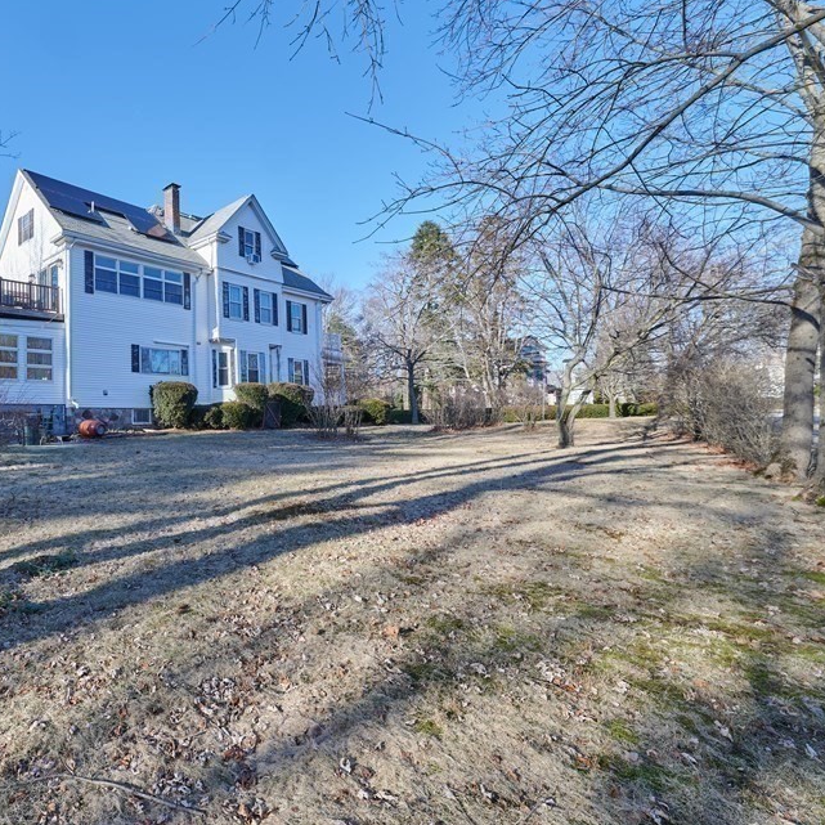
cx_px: 194
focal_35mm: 19
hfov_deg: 71.7
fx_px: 512
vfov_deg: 77.6
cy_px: 391
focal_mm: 14
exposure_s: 1/125
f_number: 8
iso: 100
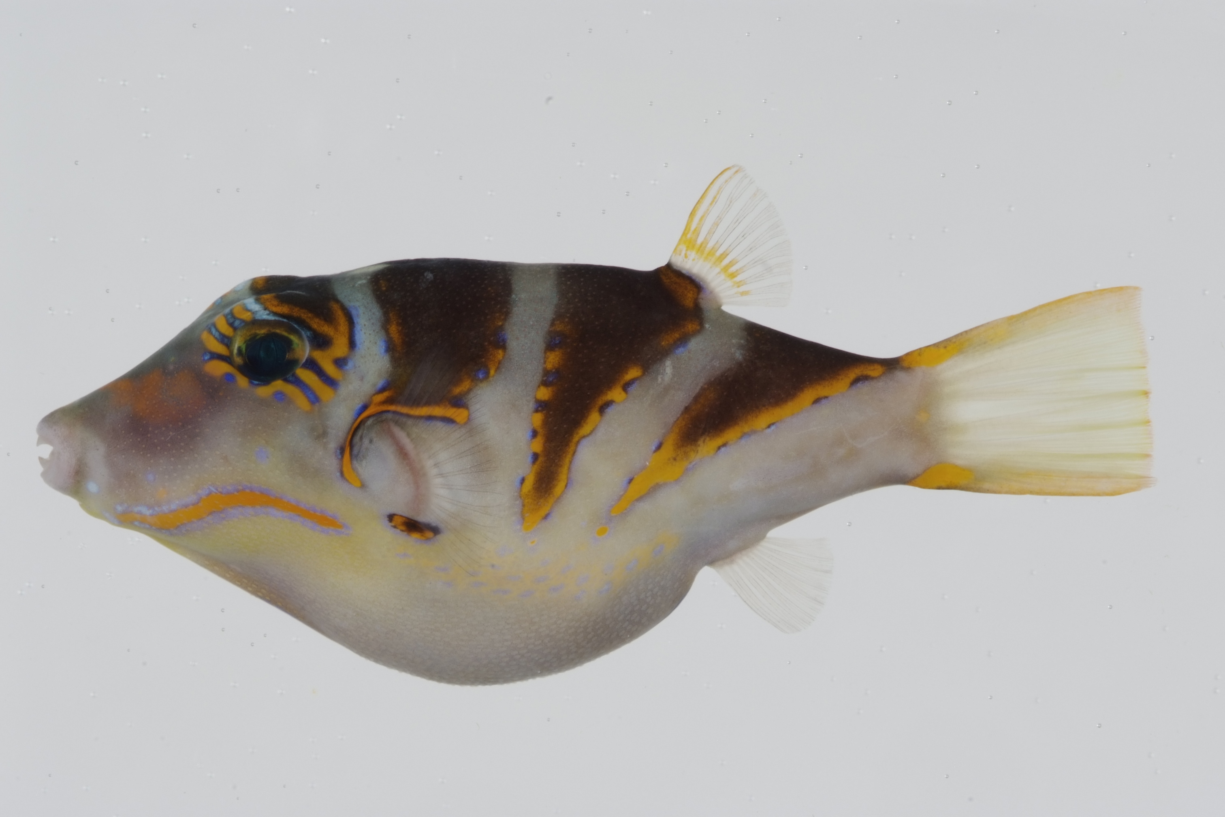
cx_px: 612
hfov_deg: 13.0
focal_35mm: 158
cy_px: 408
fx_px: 5376
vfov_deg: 8.7
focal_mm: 105
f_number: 36
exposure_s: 1/80
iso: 200
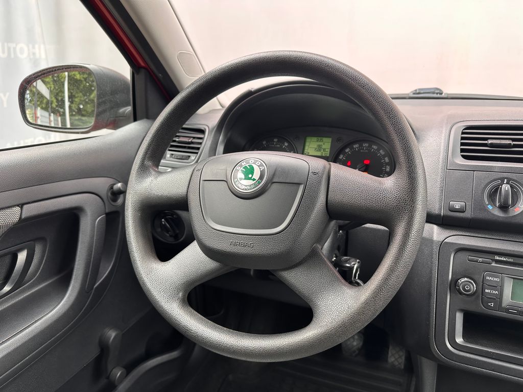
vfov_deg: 56.8
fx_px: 363
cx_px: 262
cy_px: 196
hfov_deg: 71.6
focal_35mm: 24
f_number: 1.78
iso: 100
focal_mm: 6.86
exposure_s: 1/121
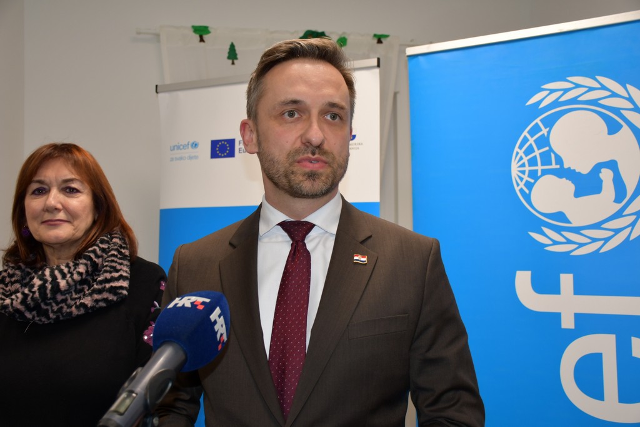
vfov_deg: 34.2
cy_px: 214
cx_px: 320
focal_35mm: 39
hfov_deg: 49.5
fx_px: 693
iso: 400
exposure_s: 1/80
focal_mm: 26
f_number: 3.8
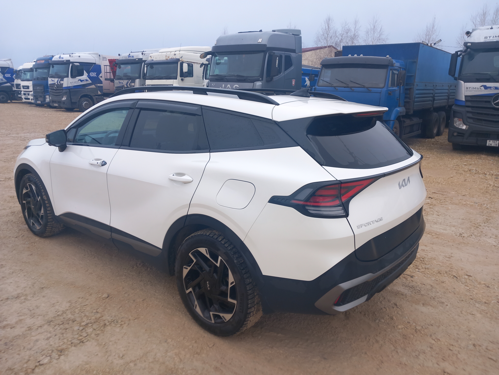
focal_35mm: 27
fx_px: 389
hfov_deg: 65.3
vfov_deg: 51.4
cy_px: 188
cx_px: 250
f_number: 1.8
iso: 40
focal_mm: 4
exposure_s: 1/50
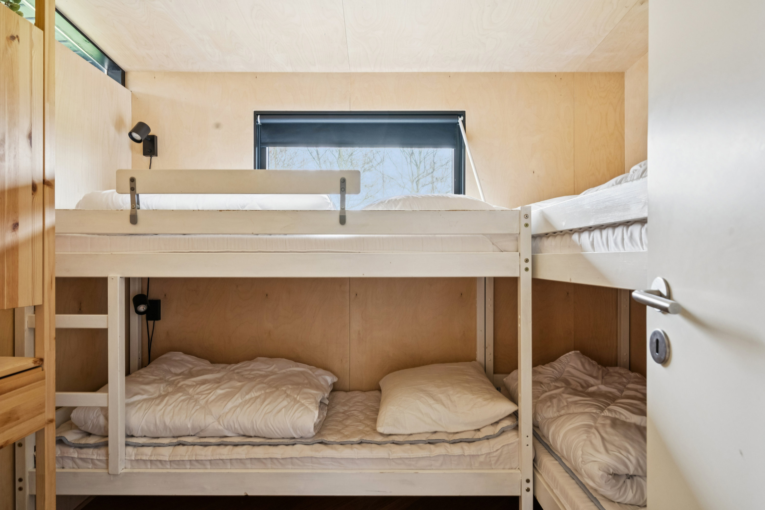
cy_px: 255
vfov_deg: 61.9
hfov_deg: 84.0
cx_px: 382
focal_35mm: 20
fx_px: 425
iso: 1250
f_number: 8
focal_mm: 20
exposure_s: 1/2
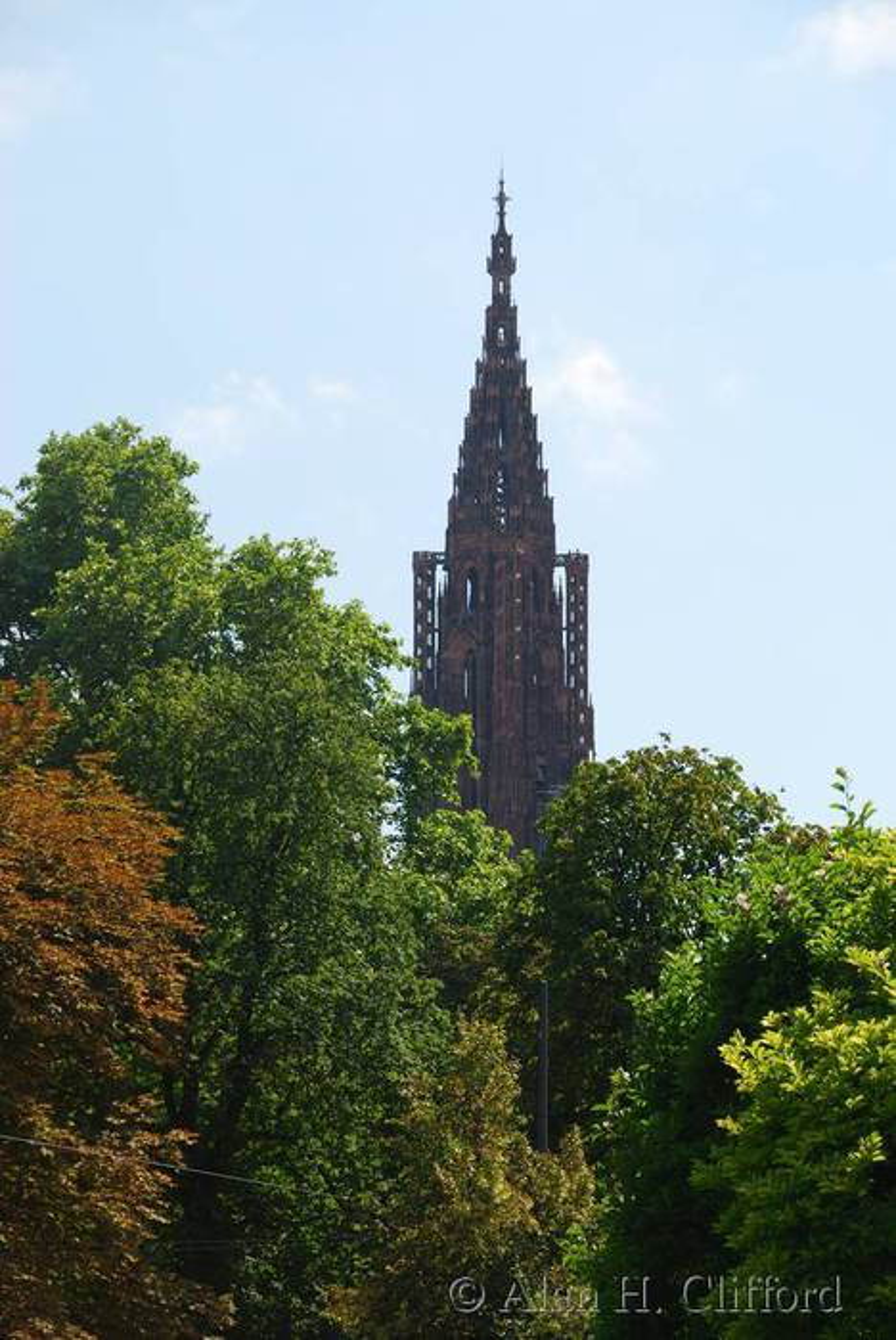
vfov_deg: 12.2
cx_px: 448
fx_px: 6259
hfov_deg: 8.2
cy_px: 670
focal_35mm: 168
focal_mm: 112
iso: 100
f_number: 9
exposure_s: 1/200
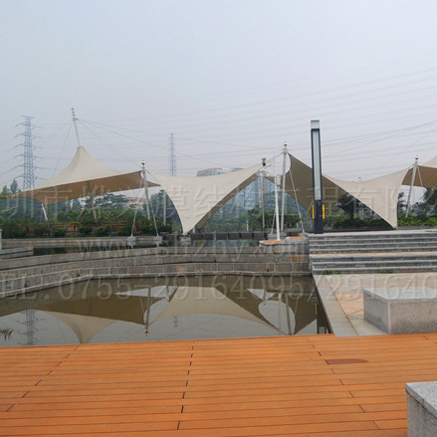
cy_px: 214
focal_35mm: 29
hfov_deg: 55.6
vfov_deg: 55.6
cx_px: 237
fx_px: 414
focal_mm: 4.3
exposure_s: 1/800
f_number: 2.8
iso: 100
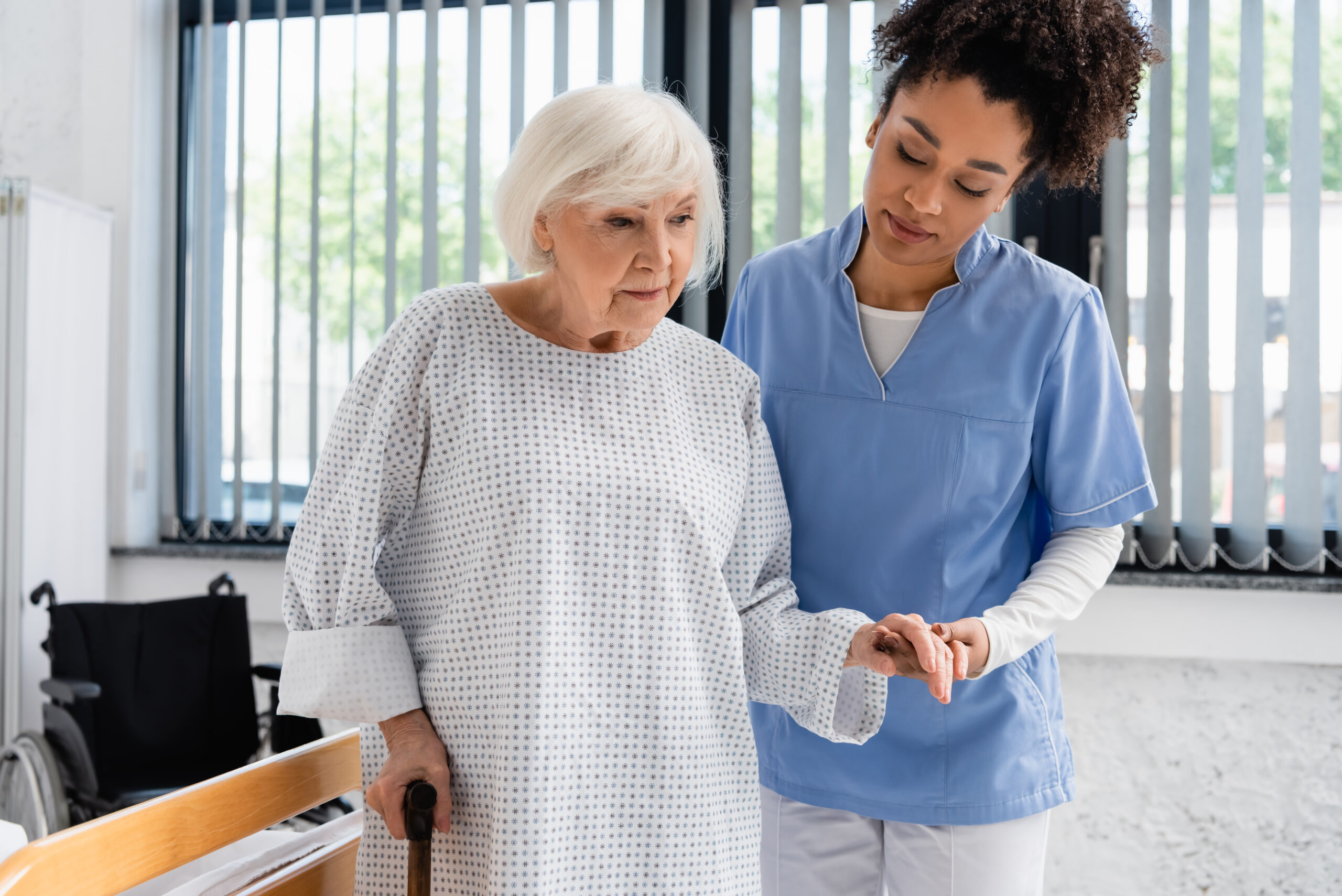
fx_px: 1566
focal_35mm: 42
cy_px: 448
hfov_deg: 46.4
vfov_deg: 31.9
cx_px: 671
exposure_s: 1/160
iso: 160
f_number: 4
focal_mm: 42
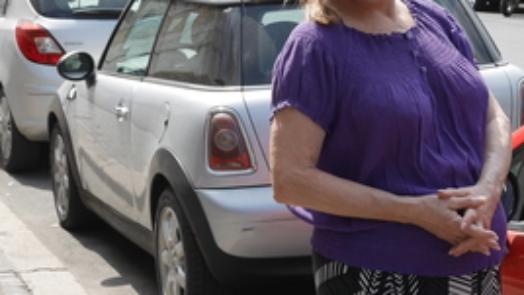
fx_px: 1696
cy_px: -38
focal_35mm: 122
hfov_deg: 17.6
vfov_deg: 9.8
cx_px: 293
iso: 200
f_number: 6.3
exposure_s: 1/400
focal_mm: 25
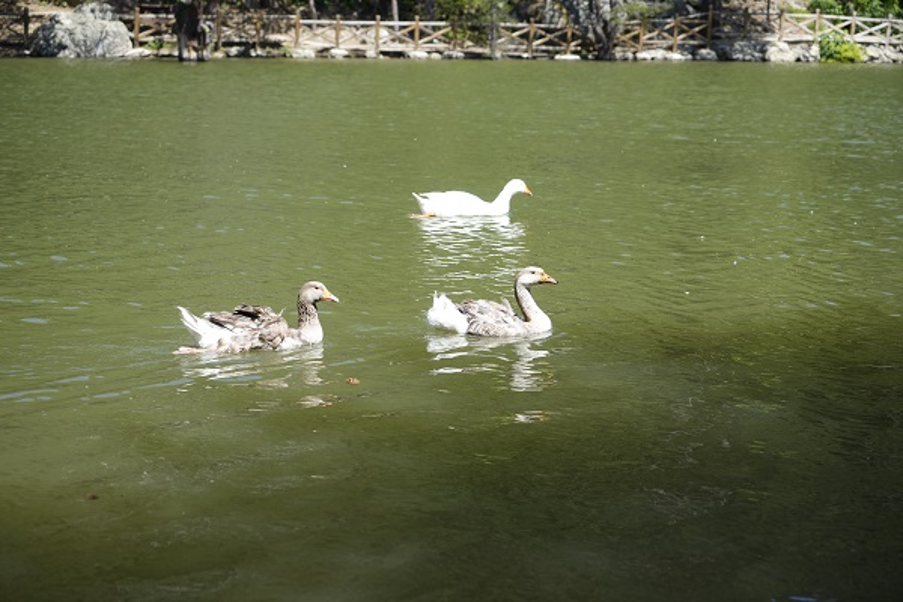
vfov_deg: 19.5
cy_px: 301
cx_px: 452
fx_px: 1756
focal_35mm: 70
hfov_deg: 28.8
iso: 100
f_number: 5
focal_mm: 70
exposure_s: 1/250
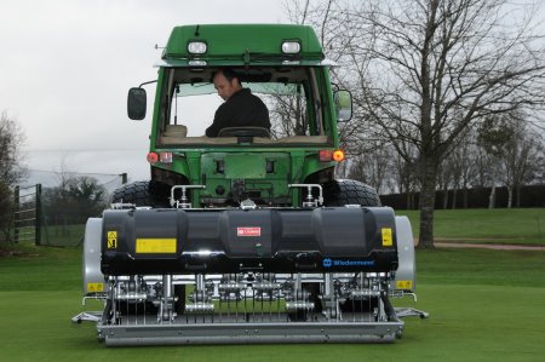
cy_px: 181
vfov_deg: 14.7
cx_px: 272
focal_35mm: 93
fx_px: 1406
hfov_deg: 21.9
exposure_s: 1/125
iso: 400
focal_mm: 62
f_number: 11
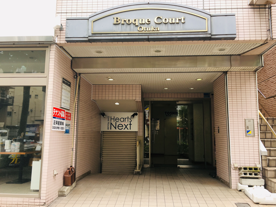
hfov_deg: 61.7
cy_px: 104
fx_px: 231
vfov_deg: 48.2
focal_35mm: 29
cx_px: 138
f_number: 2.2
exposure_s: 1/125
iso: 25
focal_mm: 4.15
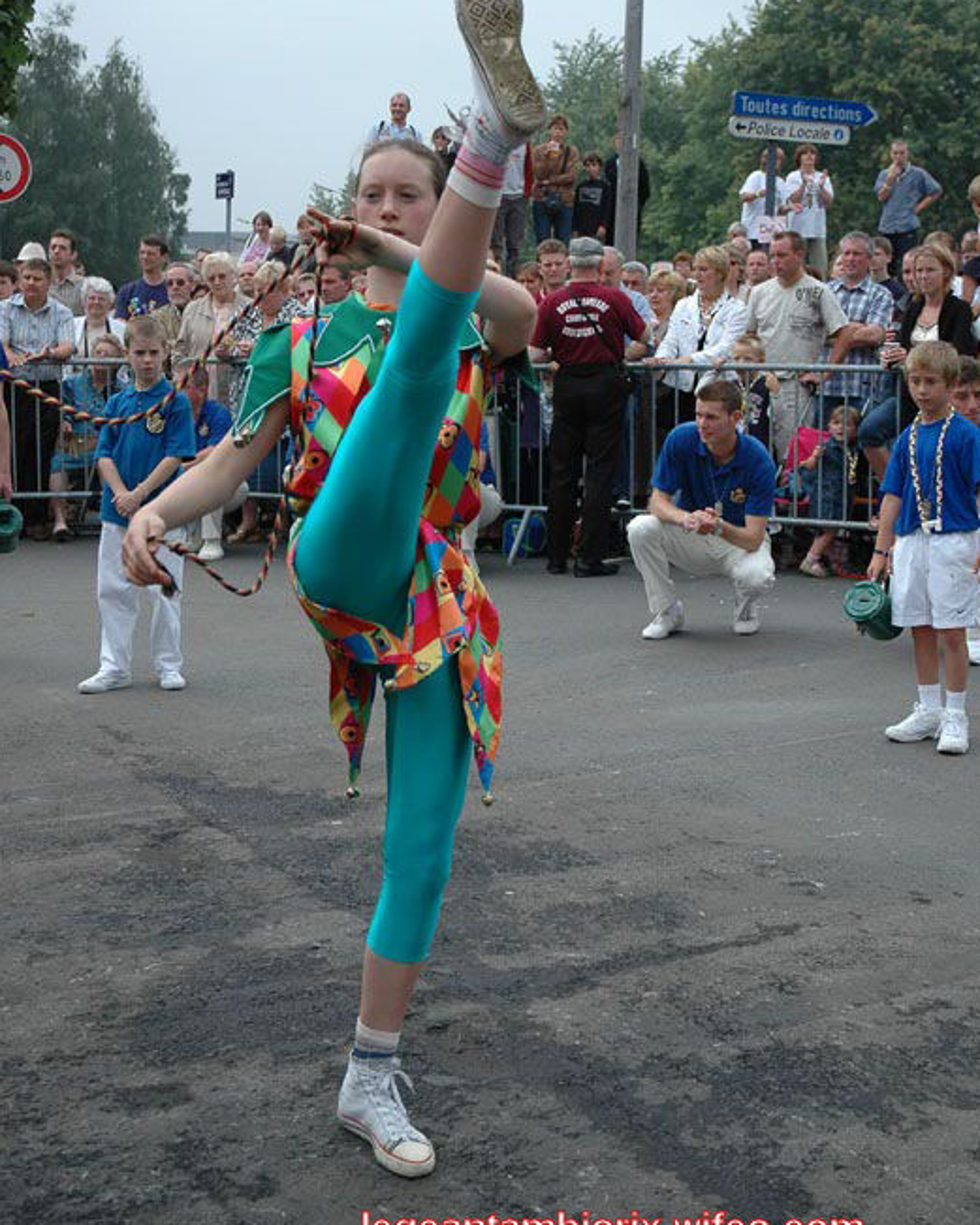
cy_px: 533
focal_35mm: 54
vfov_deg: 34.9
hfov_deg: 28.3
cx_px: 498
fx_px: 1942
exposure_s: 1/1000
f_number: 4
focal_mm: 31
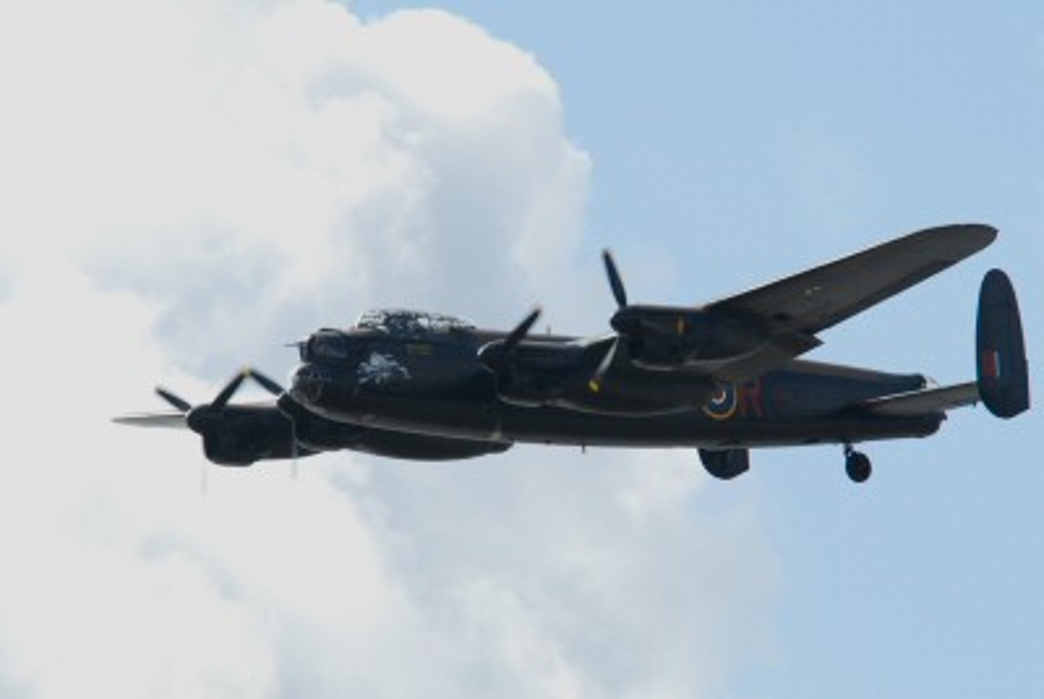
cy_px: 350
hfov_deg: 3.7
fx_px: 16119
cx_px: 522
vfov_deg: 2.5
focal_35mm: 555
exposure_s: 1/750
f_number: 9.5
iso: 400
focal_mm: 370
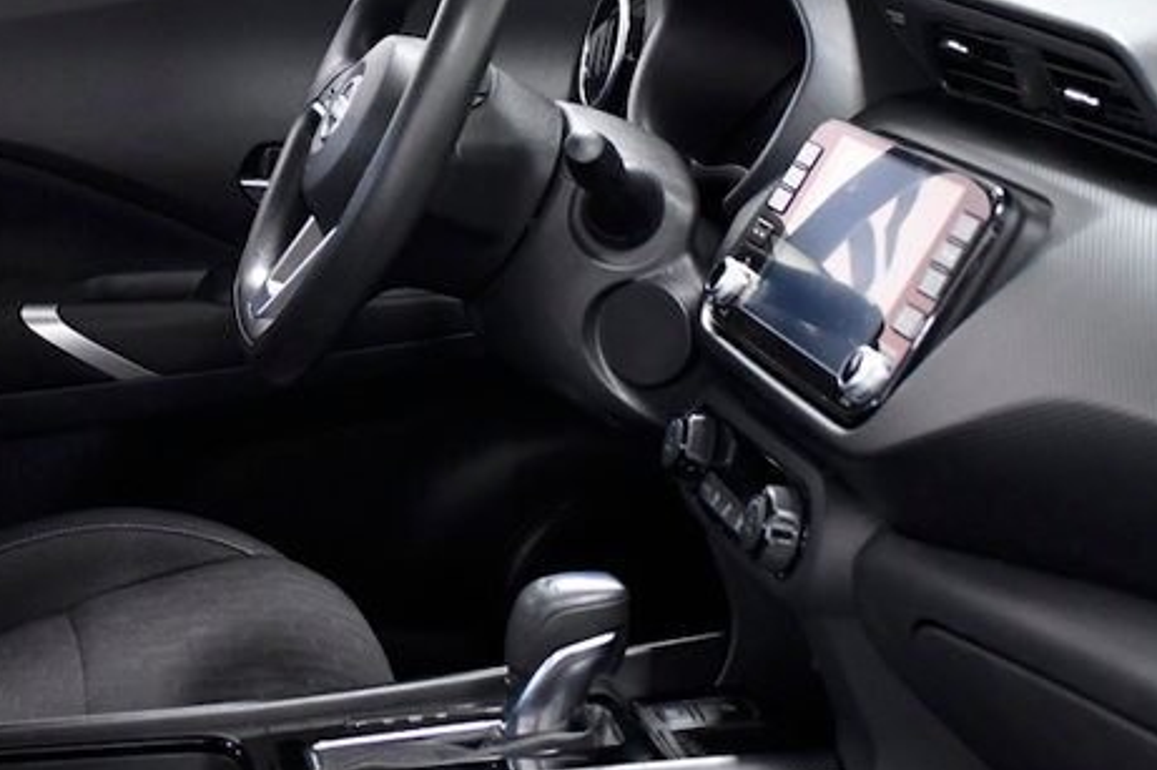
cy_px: 112
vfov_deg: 16.9
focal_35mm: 80
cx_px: 183
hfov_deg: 24.8
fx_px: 2570
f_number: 3.5
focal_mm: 24
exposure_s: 1/250
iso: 2000
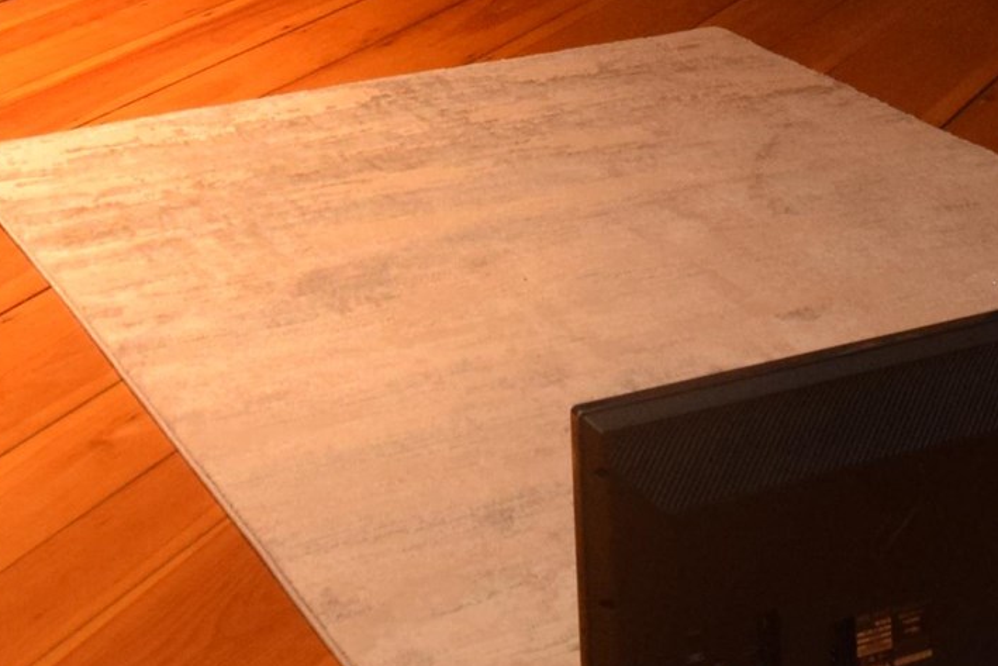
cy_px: -554
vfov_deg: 15.1
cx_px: 317
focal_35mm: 78
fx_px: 2163
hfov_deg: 25.8
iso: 1600
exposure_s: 1/30
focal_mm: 12
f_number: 4.8
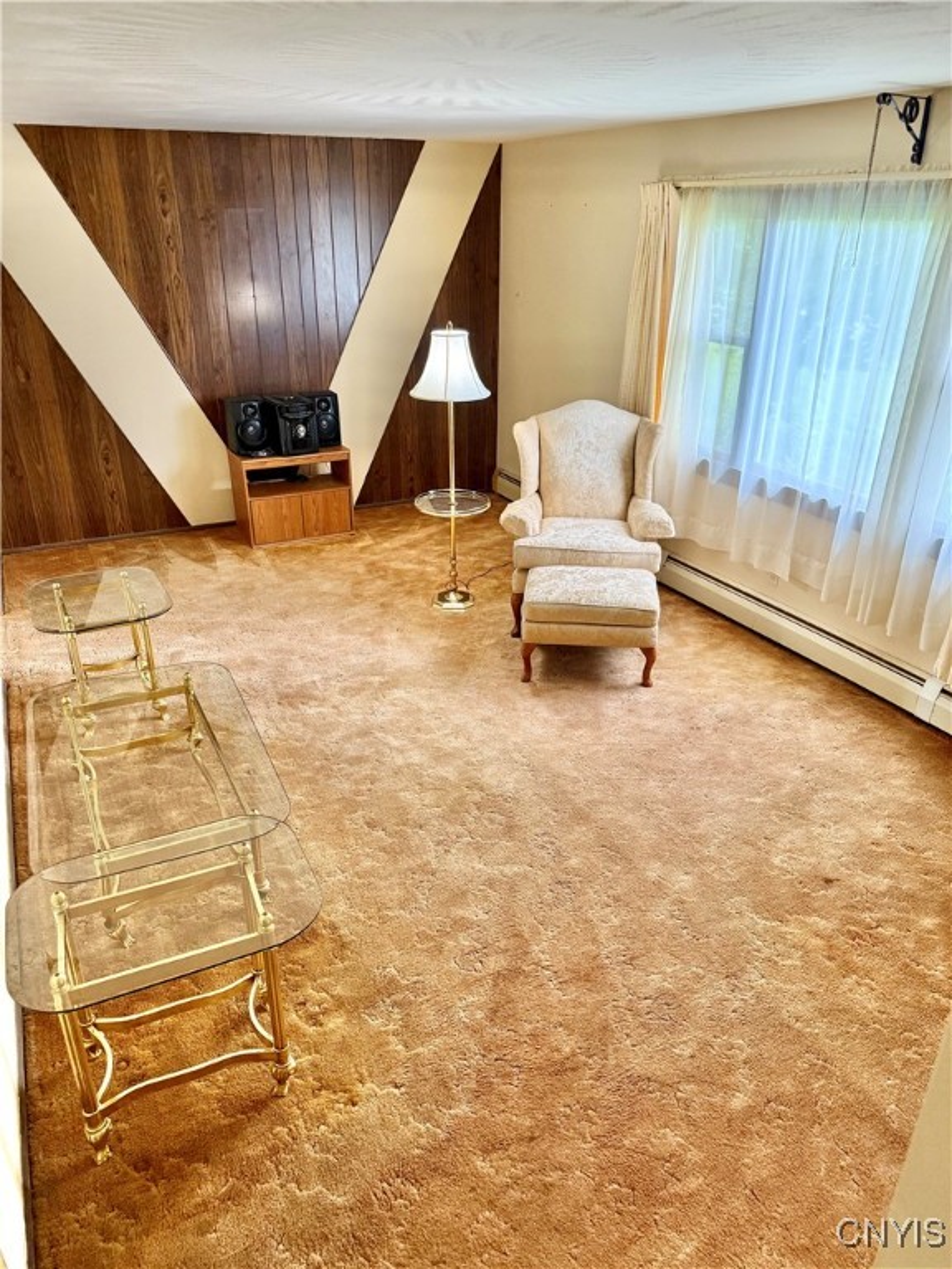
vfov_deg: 71.6
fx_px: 880
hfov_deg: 56.8
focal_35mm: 24
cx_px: 476
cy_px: 634
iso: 250
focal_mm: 6.76
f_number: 1.78
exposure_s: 1/60
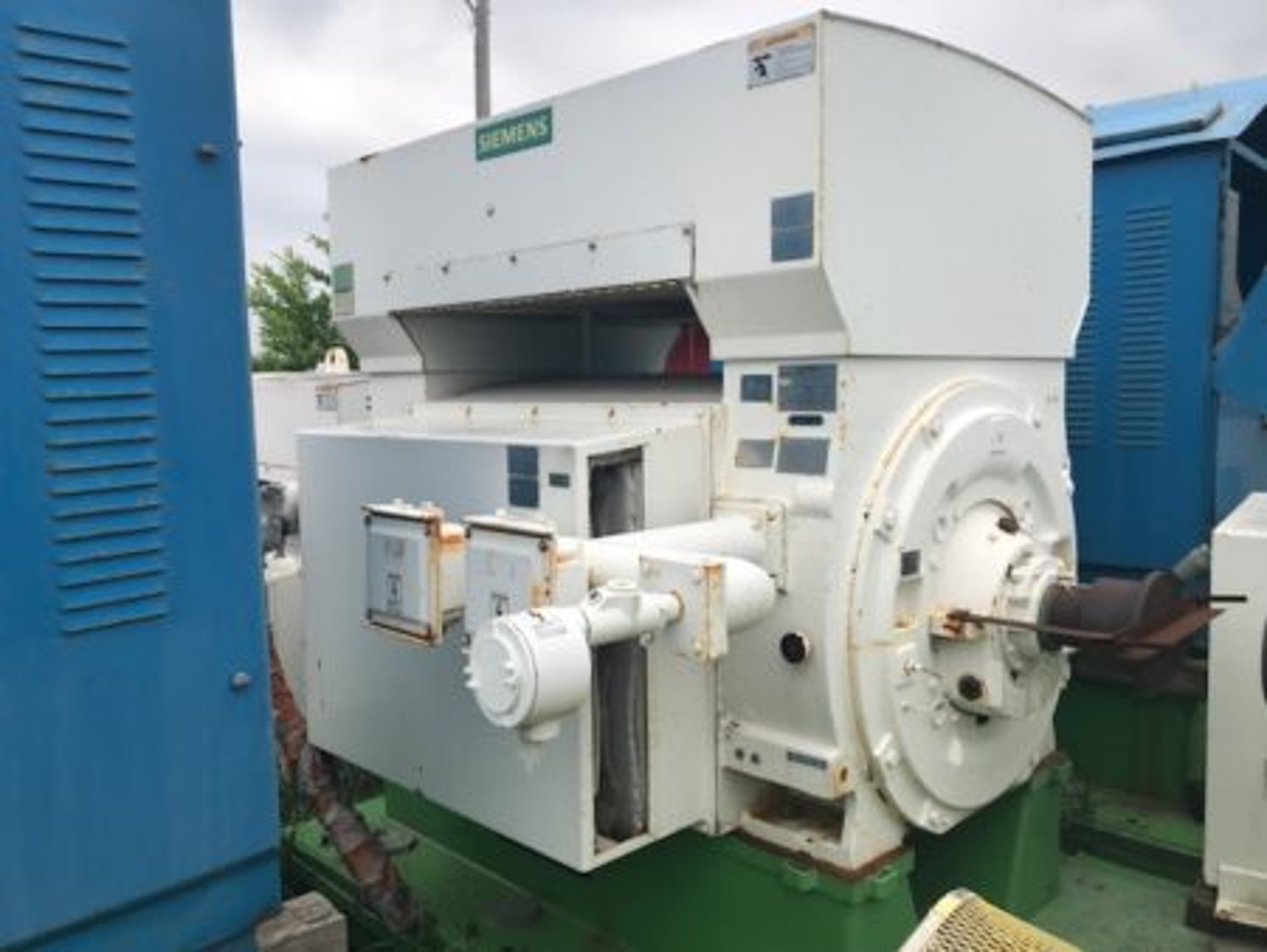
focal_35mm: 28
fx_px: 1025
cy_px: 476
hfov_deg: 63.4
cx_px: 634
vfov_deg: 49.8
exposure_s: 1/2037
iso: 20
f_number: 1.8
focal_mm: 3.99
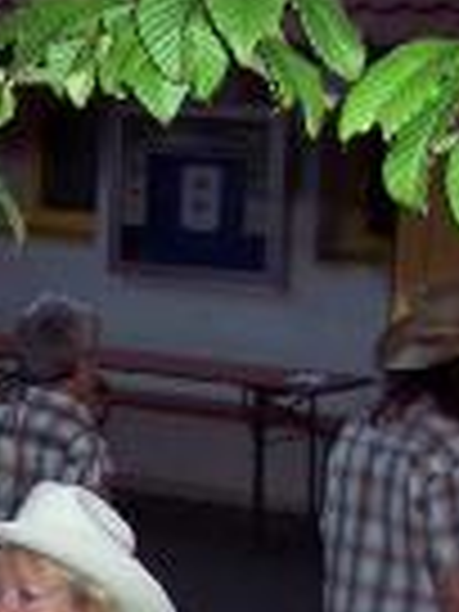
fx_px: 2528
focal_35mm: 143
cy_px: 817
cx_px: -176
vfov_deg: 13.3
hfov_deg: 10.1
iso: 140
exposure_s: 1/60
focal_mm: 8
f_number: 2.8
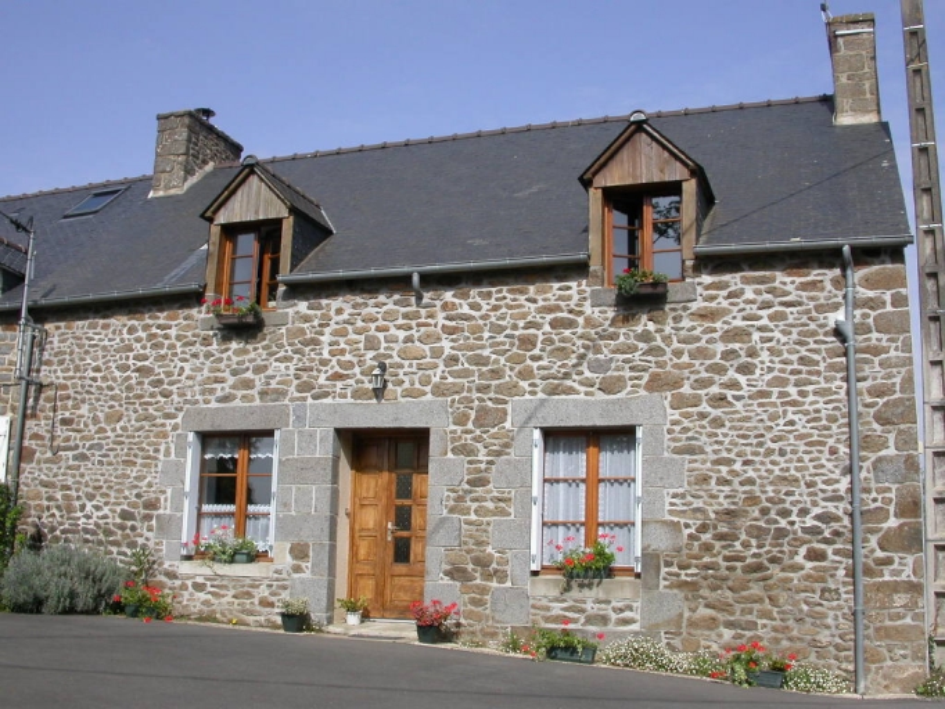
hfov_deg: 49.0
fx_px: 1038
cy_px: 354
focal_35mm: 38
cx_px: 472
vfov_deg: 37.7
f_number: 7.5
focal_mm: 7.85
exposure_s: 1/401
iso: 100
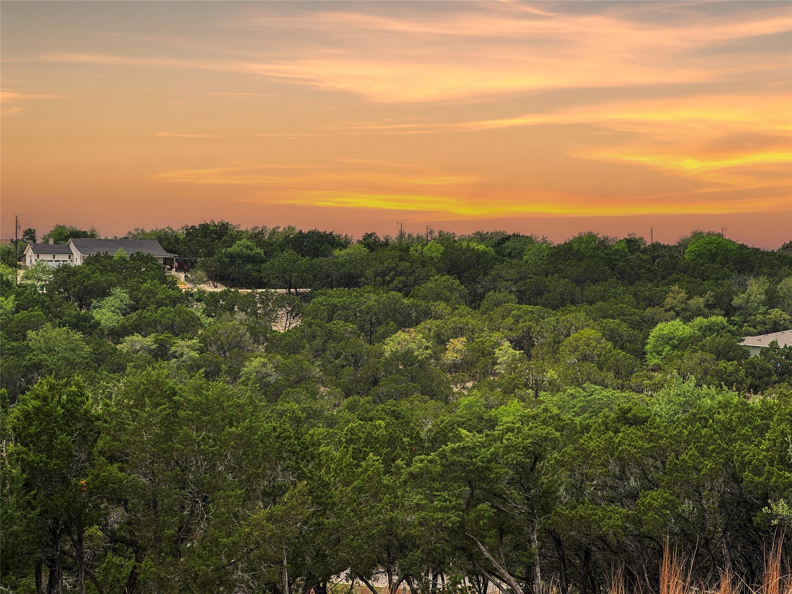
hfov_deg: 25.3
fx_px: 1762
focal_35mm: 77
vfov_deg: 19.1
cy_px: 297
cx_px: 396
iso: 32
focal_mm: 9
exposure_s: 1/900
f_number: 2.8
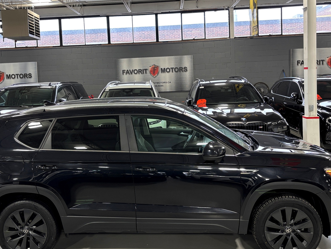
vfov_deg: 41.6
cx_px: 153
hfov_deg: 53.9
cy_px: 97
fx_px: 325
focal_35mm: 34
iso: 80
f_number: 1.6
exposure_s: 1/60
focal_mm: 5.96
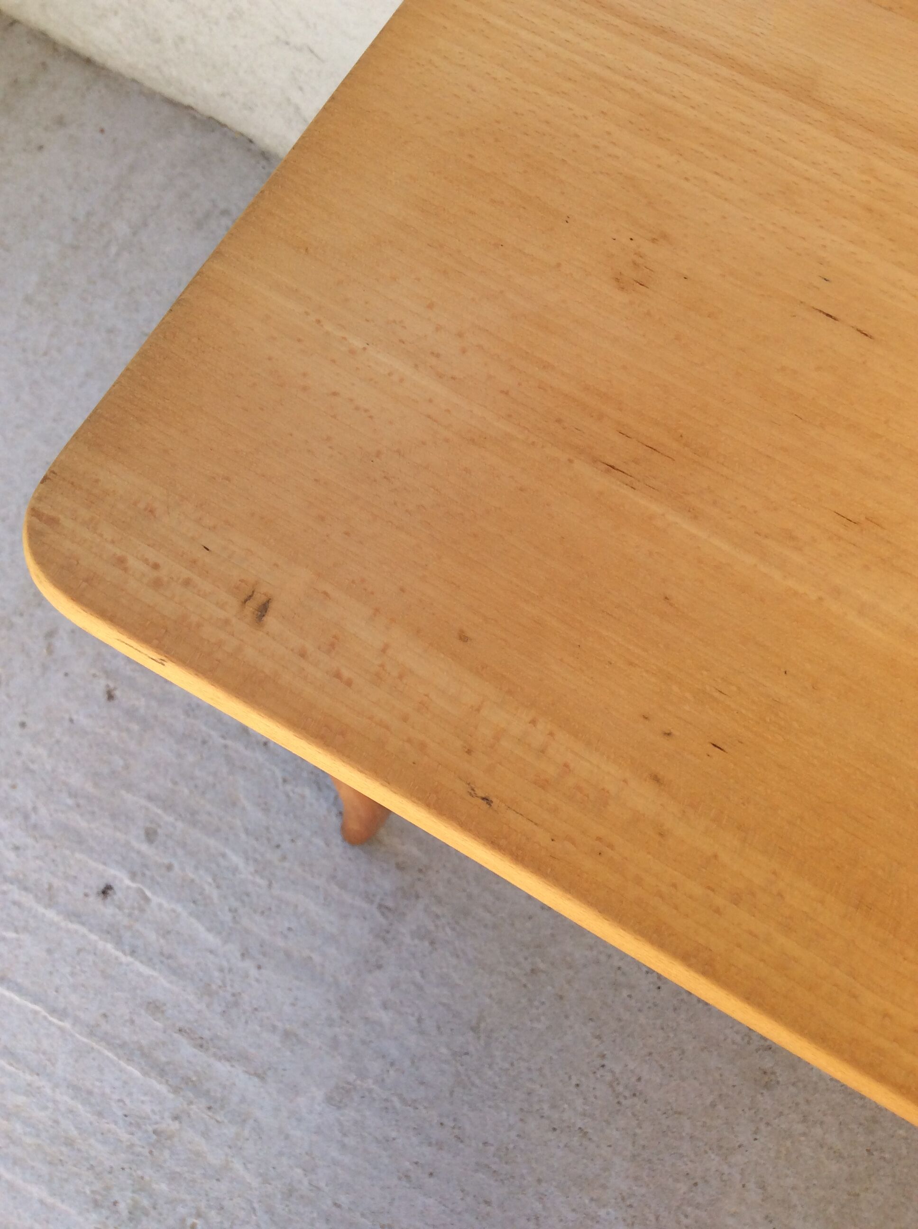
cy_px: 614
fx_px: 1134
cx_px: 459
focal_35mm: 32
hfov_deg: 44.1
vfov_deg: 56.9
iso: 32
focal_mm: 3.3
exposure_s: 1/349
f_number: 2.4
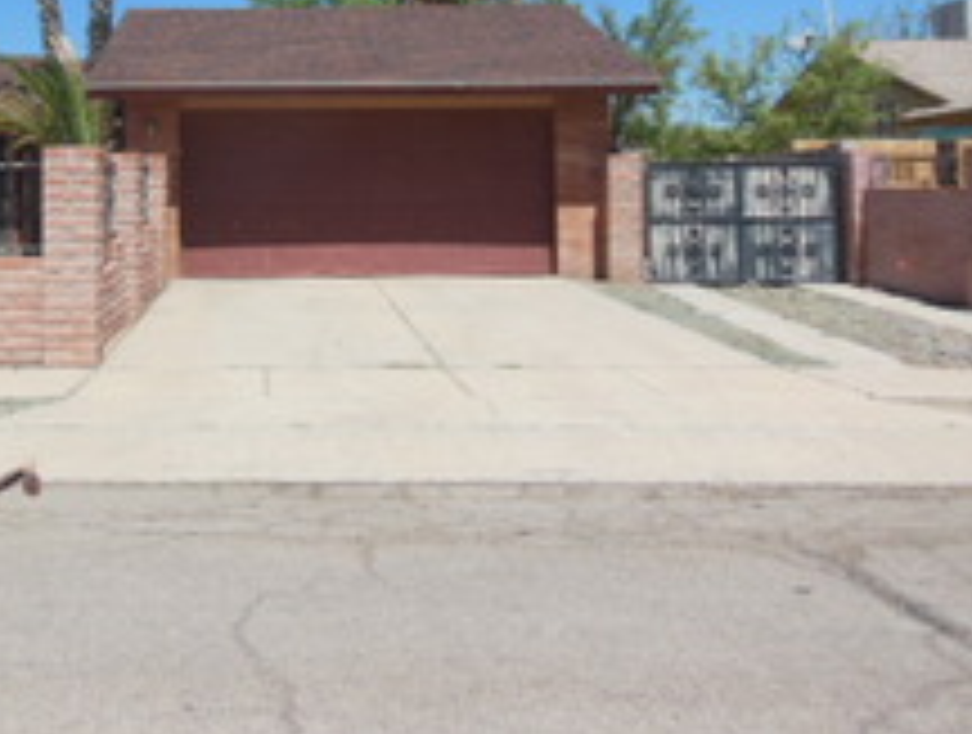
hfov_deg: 44.8
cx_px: 220
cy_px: 158
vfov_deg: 35.1
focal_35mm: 40
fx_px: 1126
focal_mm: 4.5
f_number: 3.5
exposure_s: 1/1250
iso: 125
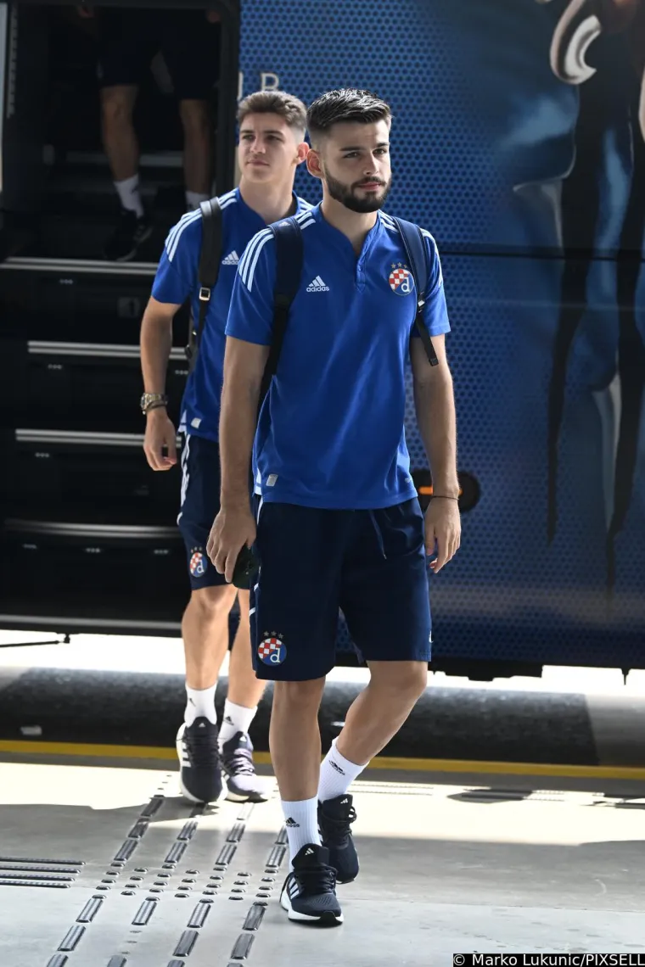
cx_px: 322
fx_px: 2822
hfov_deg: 13.0
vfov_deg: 19.5
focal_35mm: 105
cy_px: 484
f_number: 4
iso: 800
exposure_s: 1/1000
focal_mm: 105
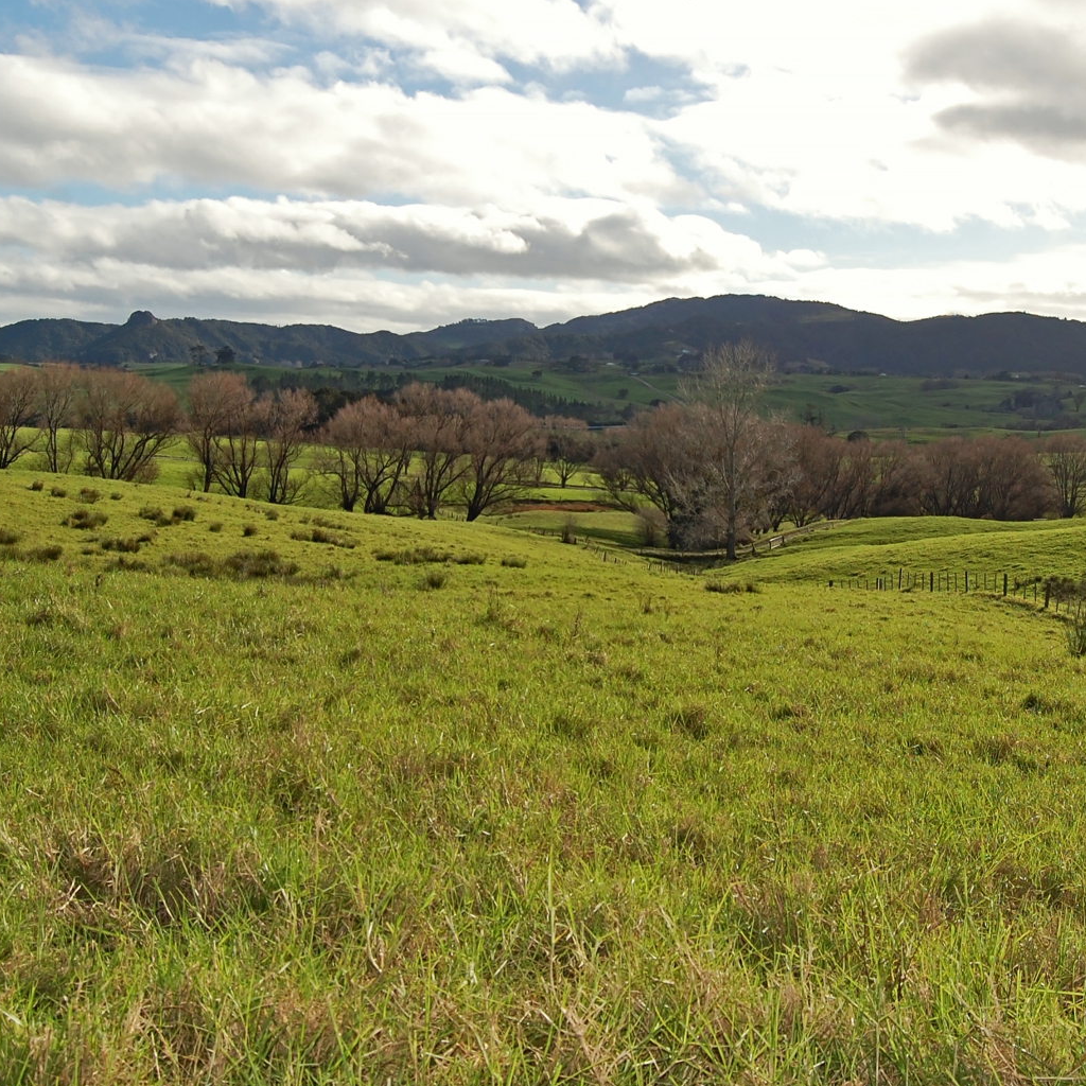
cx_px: 597
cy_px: 471
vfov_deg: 39.1
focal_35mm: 43
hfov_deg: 39.1
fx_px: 1526
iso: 200
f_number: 7.1
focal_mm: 18
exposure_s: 1/500
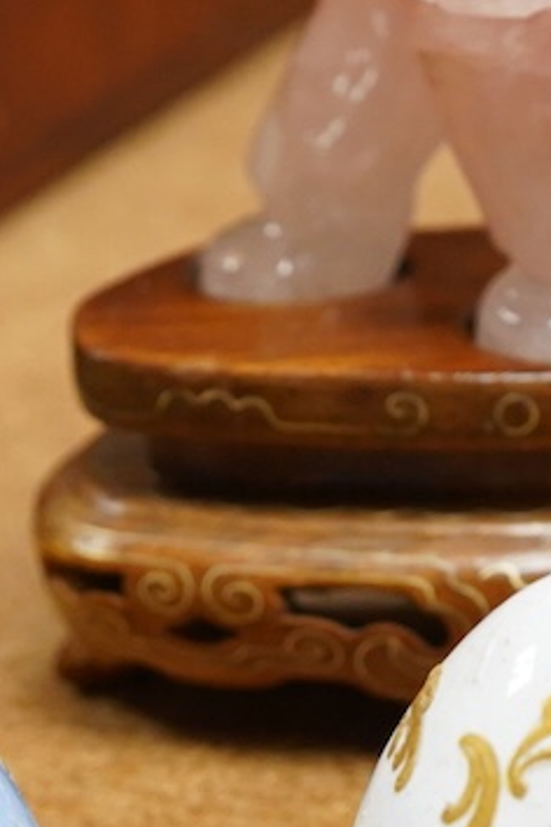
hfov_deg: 9.6
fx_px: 3283
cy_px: 864
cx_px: 141
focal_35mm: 143
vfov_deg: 14.1
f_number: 7.1
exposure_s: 1/100
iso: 2500
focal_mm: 30
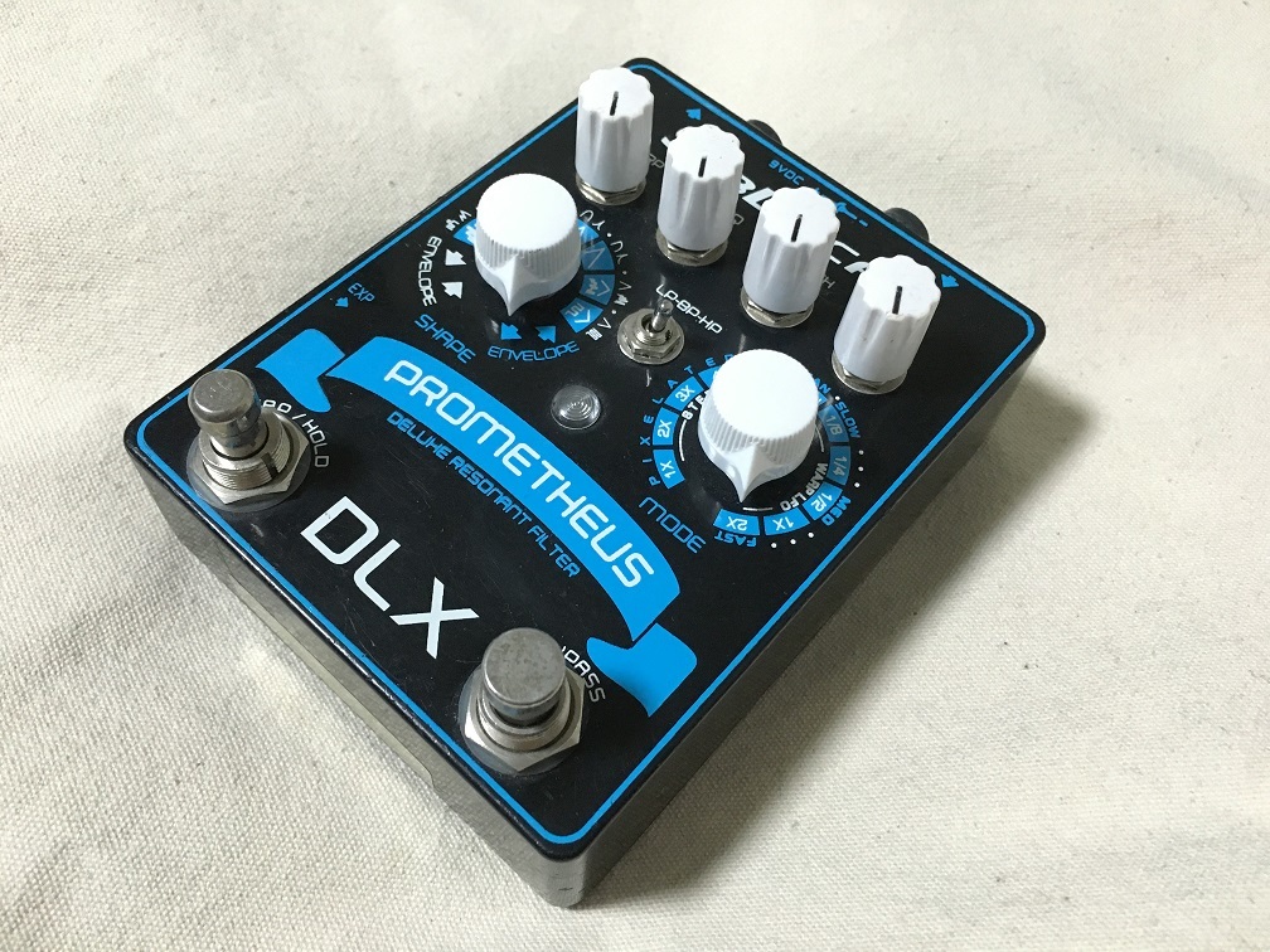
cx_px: 635
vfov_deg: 48.2
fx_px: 1064
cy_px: 476
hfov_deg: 61.7
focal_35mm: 29
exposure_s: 1/30
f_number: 2.2
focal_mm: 4.15
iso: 200
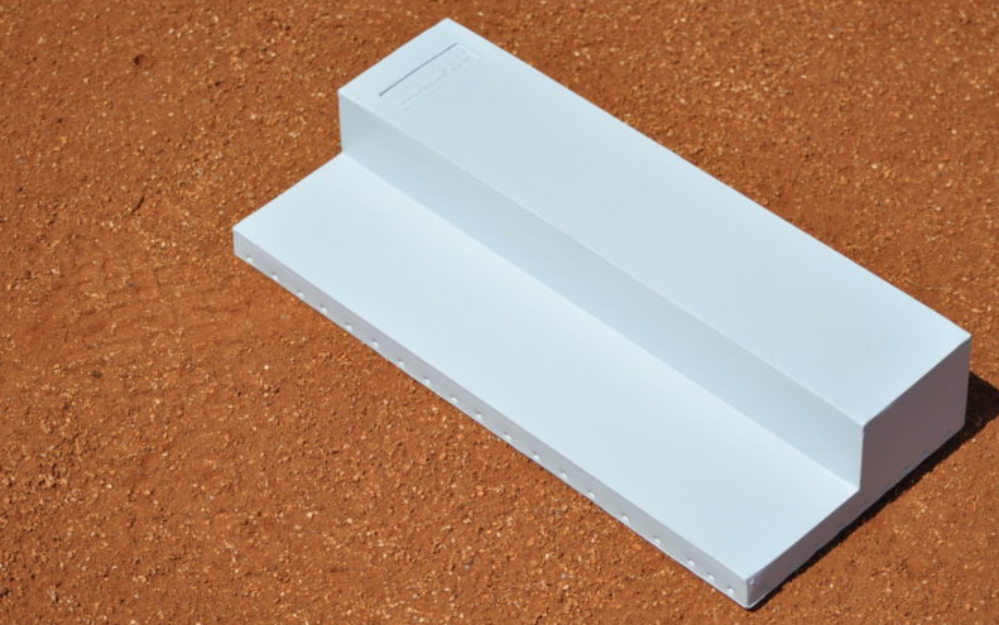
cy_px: 302
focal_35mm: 109
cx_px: 565
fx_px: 2959
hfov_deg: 19.2
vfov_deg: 12.1
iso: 200
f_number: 4
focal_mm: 55
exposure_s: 1/3200
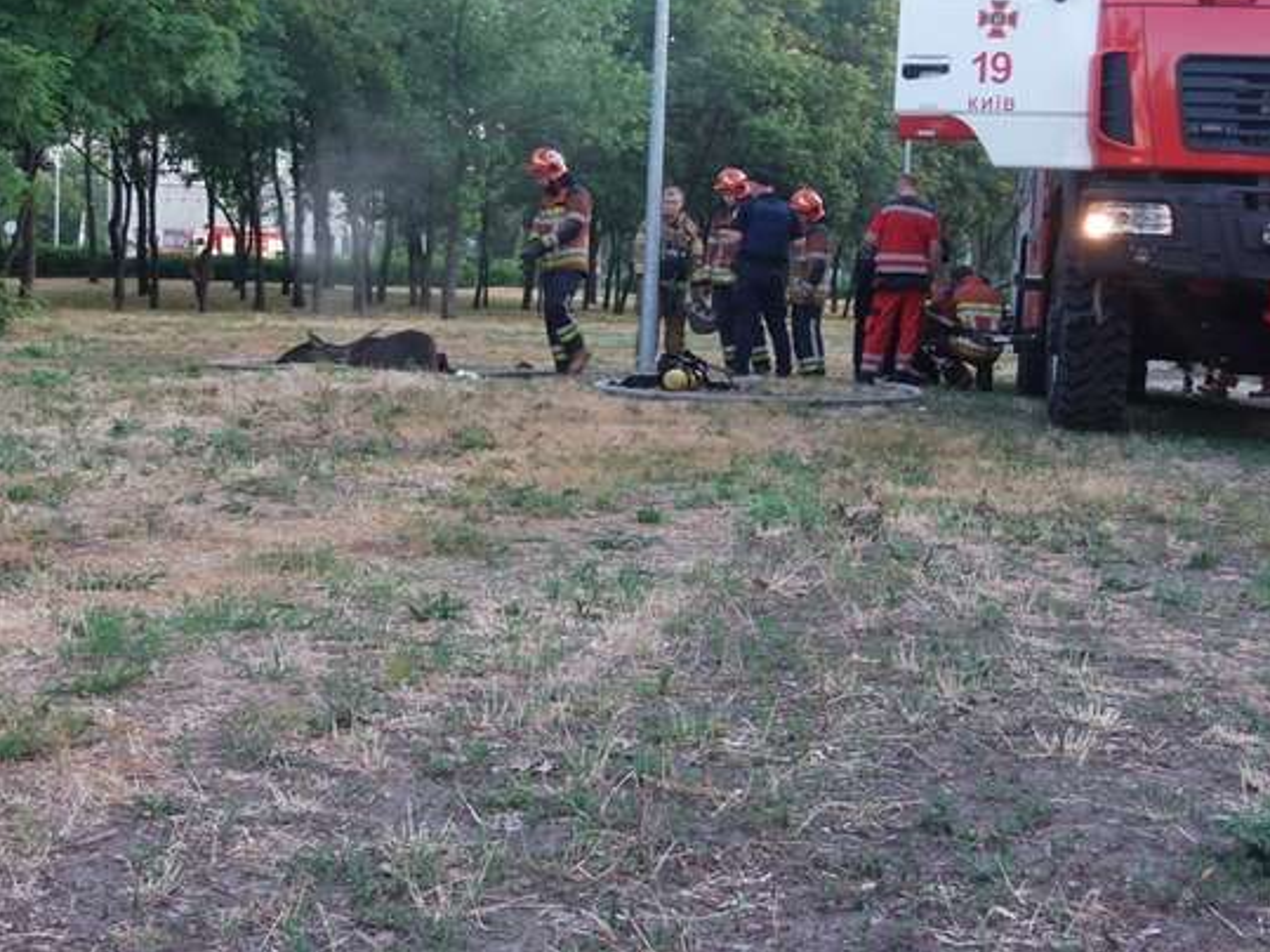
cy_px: 382
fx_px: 1797
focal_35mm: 49
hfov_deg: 38.6
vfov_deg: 29.6
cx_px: 448
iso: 100
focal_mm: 5.9
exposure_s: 1/50
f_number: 3.4
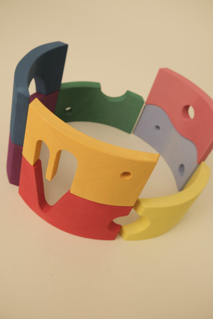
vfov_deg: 54.4
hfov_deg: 37.9
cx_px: 106
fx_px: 311
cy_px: 160
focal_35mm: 35
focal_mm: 23
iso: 800
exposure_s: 1/250
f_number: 5
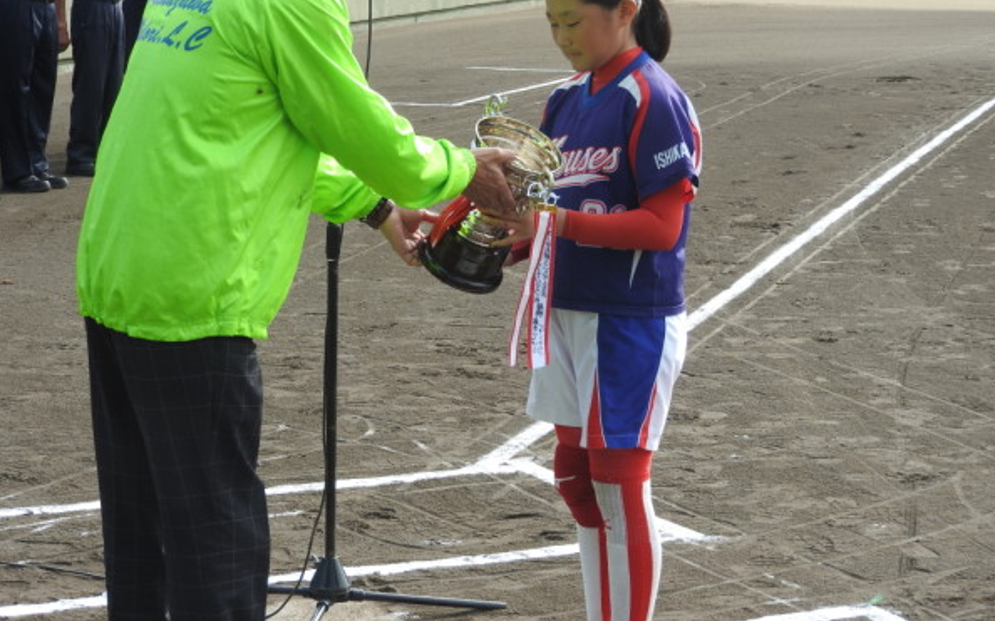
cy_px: 273
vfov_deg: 14.4
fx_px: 2467
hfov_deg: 22.8
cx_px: 499
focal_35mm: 91
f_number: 4.5
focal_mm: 15.2
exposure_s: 1/320
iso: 100
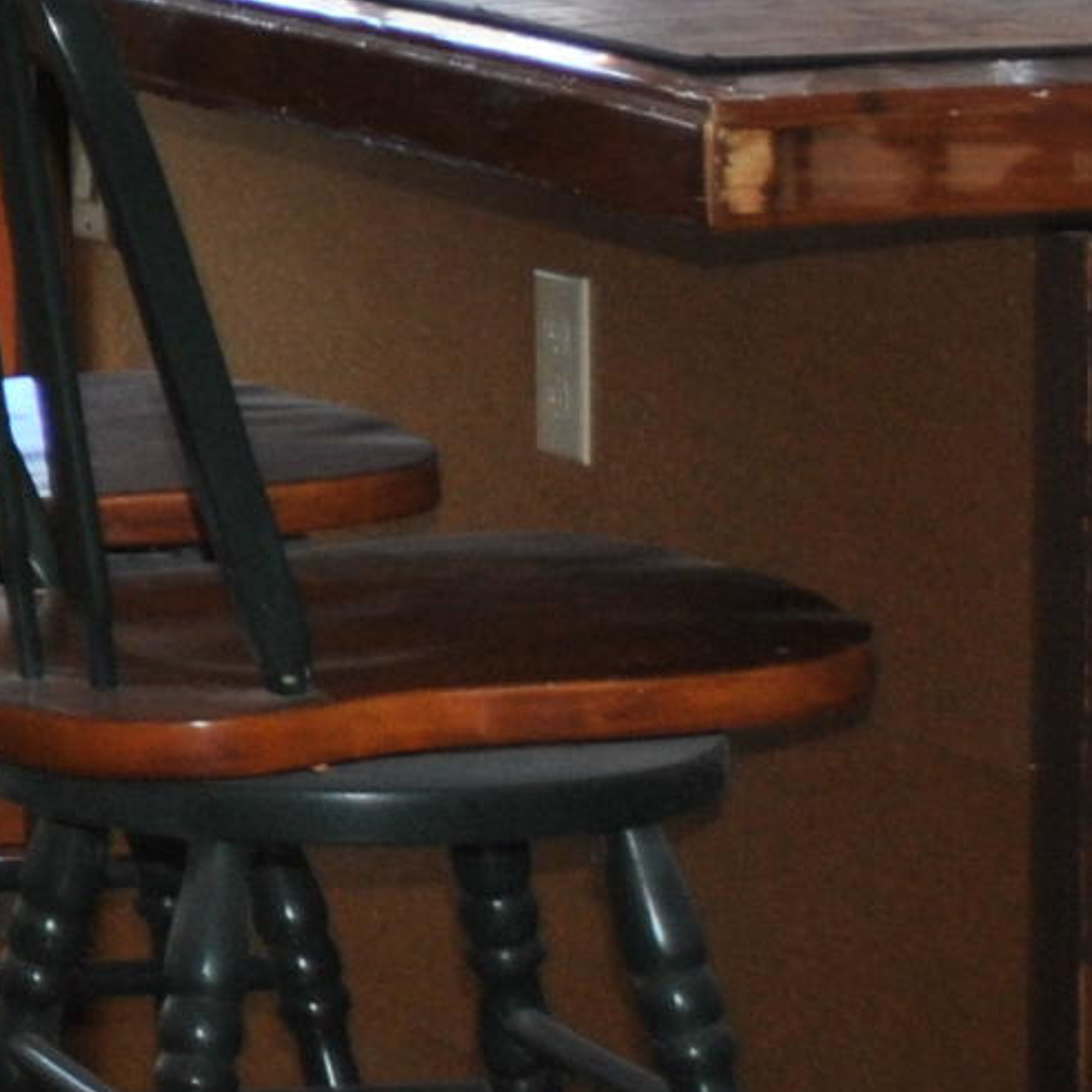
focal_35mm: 226
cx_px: -1425
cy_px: -204
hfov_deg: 7.3
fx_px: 8051
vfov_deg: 7.7
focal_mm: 29
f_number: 4.5
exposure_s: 1/60
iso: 200
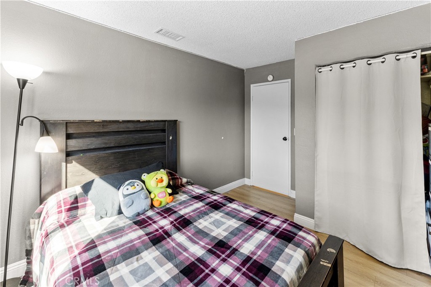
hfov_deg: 100.4
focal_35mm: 15
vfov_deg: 77.3
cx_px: 216
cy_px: 144
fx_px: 180
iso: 400
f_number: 7.1
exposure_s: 1/6
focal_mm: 10
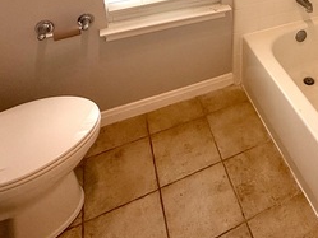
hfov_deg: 46.5
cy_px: -57
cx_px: 284
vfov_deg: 32.0
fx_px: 331
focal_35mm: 36
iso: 64
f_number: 2.2
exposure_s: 1/112
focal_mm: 2.22
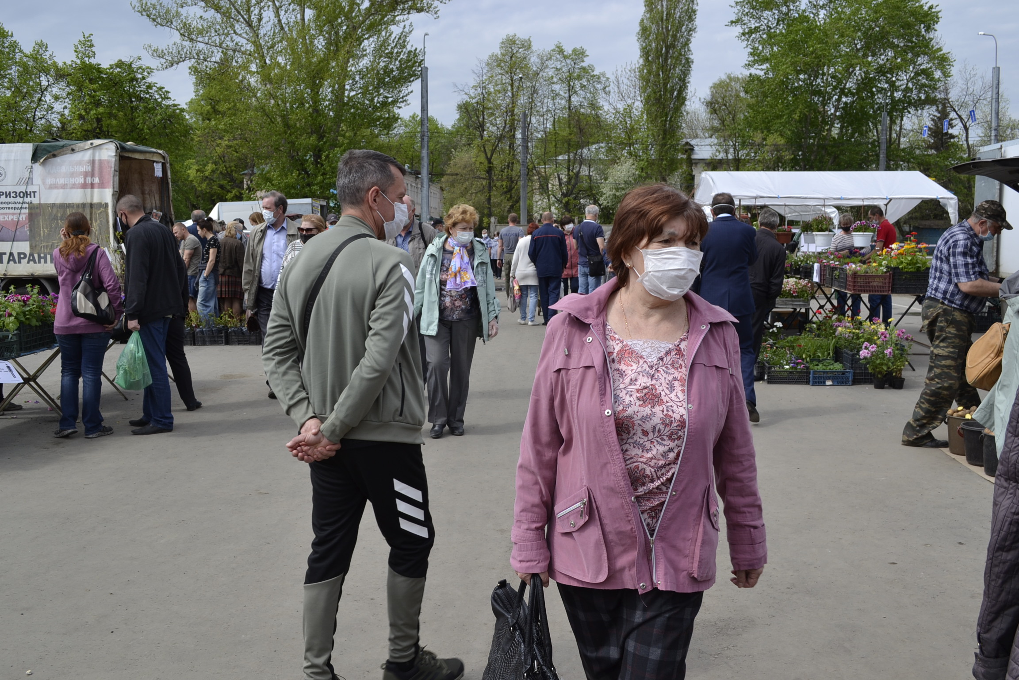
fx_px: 934
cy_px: 340
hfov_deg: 57.2
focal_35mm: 33
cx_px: 510
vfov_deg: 40.0
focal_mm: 22
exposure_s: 1/250
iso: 100
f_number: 8
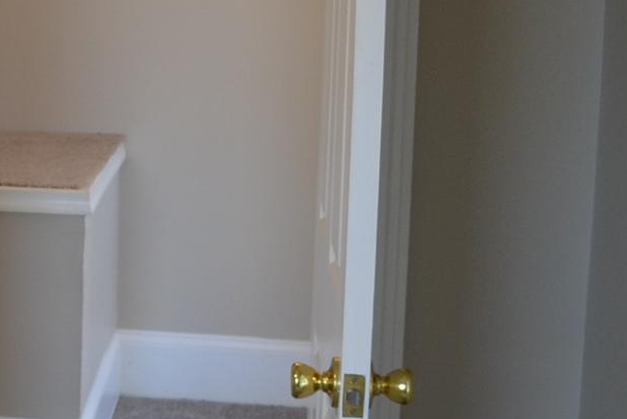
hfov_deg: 20.3
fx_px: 1568
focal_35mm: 90
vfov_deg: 15.1
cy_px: 66
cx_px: -231
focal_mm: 18
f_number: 4
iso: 400
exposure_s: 1/60
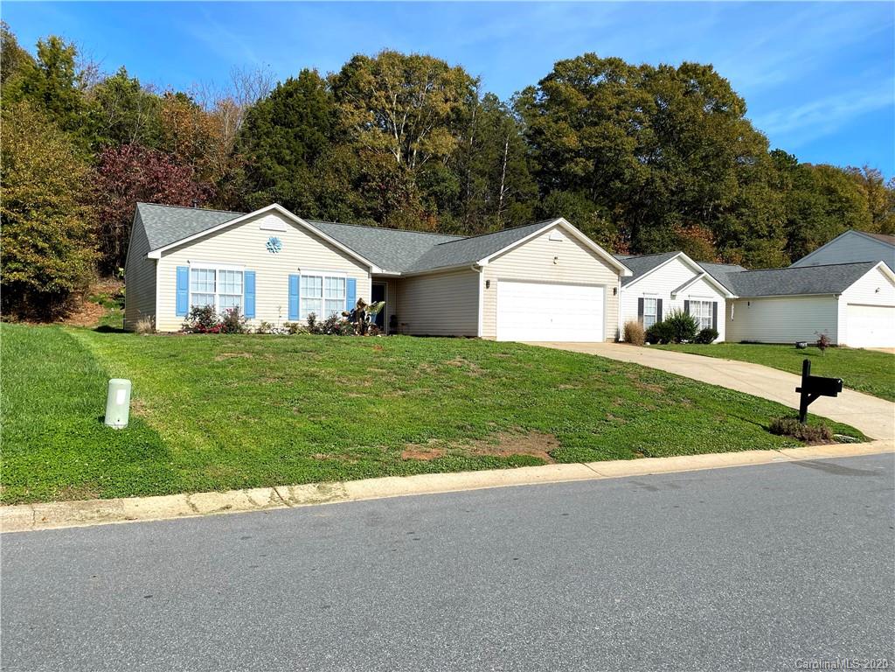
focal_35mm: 26
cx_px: 448
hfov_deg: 67.3
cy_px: 336
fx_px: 672
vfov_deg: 53.1
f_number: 1.8
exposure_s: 1/2890
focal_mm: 4.25
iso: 32
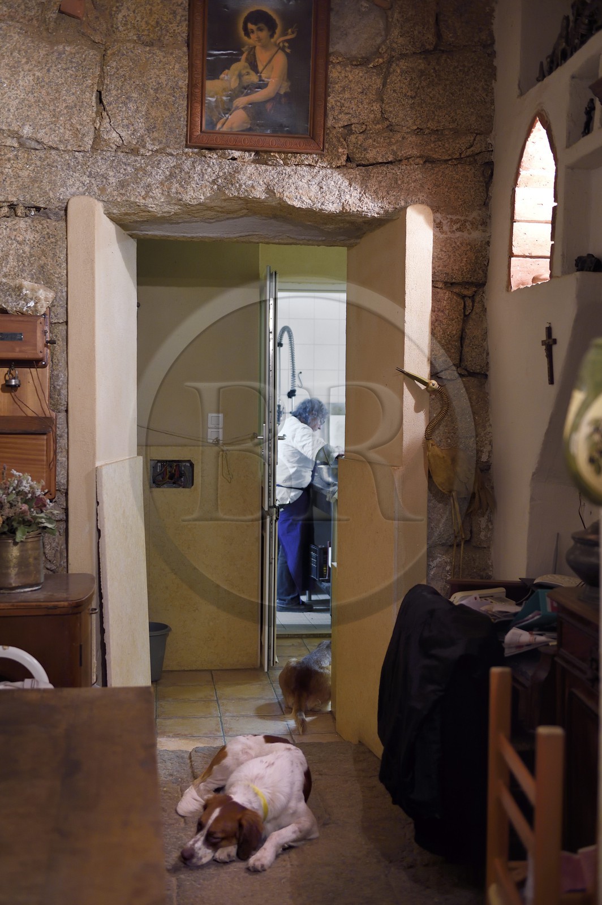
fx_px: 1105
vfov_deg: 44.5
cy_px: 452
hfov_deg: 30.5
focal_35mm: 44
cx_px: 301
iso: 1600
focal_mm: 44
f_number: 2.8
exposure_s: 1/30
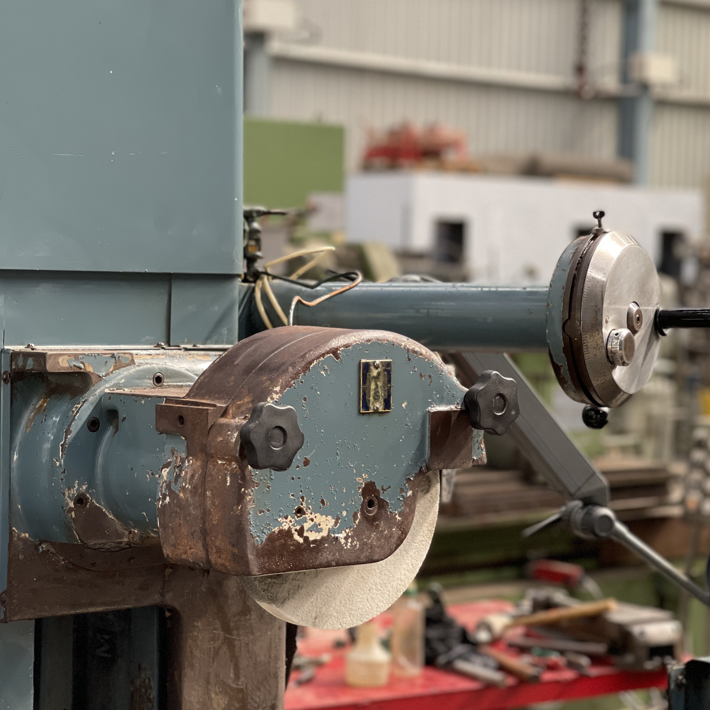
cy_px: 350
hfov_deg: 22.2
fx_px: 1810
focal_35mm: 78
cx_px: 293
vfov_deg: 22.2
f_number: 2.2
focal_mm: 7.5
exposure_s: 1/121
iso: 250
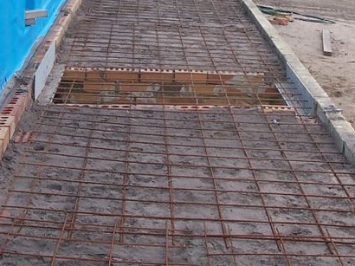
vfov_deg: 14.8
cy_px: 90
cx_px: 178
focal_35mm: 100
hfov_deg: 19.7
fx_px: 1025
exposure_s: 1/350
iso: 80
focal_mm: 6
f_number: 2.8
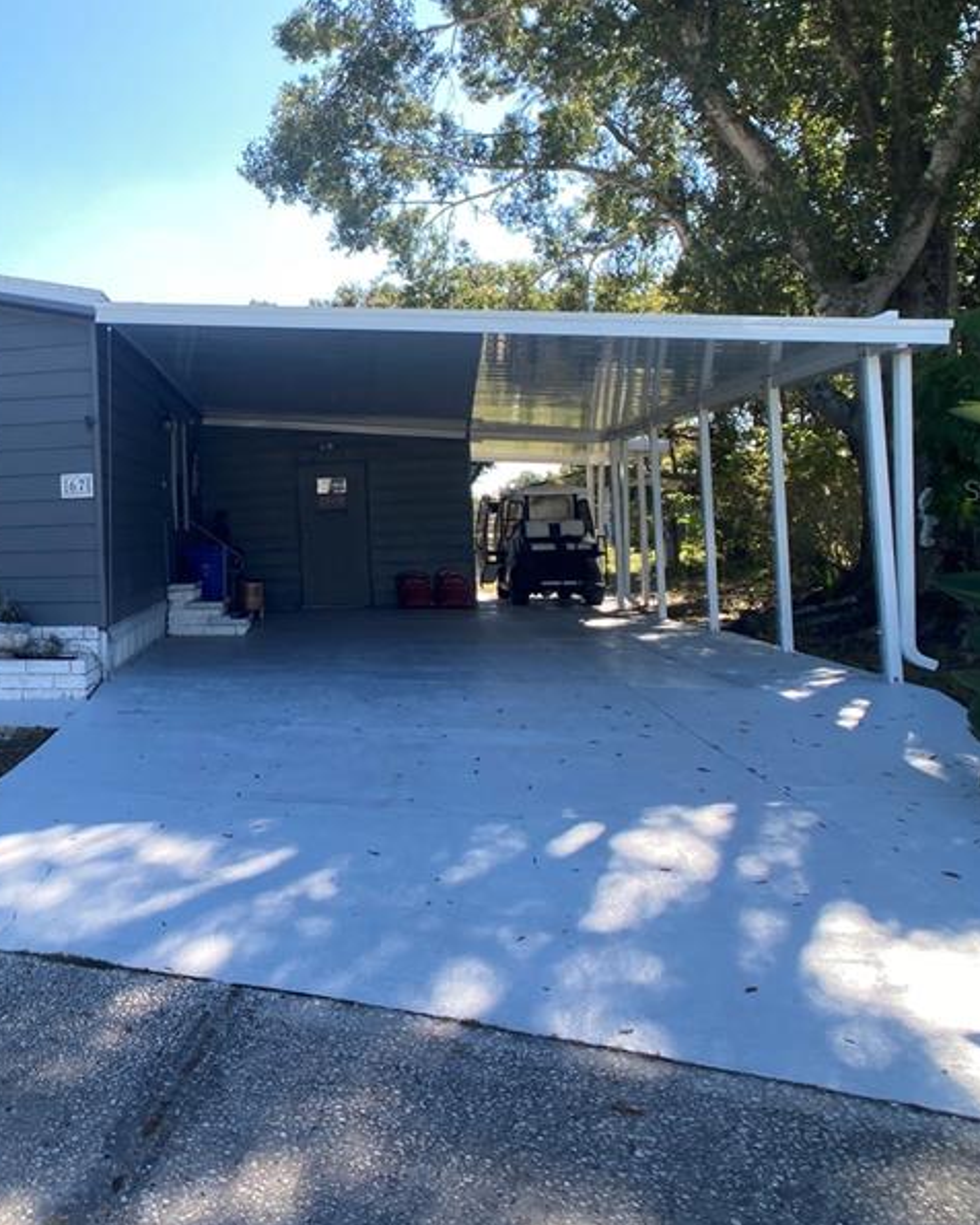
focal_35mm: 47
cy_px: 490
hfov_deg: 30.2
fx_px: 1704
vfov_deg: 39.4
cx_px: 35
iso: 20
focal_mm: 3.99
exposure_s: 1/631
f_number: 1.8
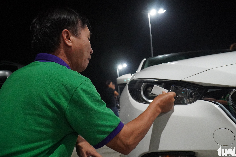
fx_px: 196
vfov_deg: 43.5
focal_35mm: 30
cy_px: 75
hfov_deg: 61.9
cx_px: 125
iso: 6400
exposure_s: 1/50
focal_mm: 18
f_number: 4
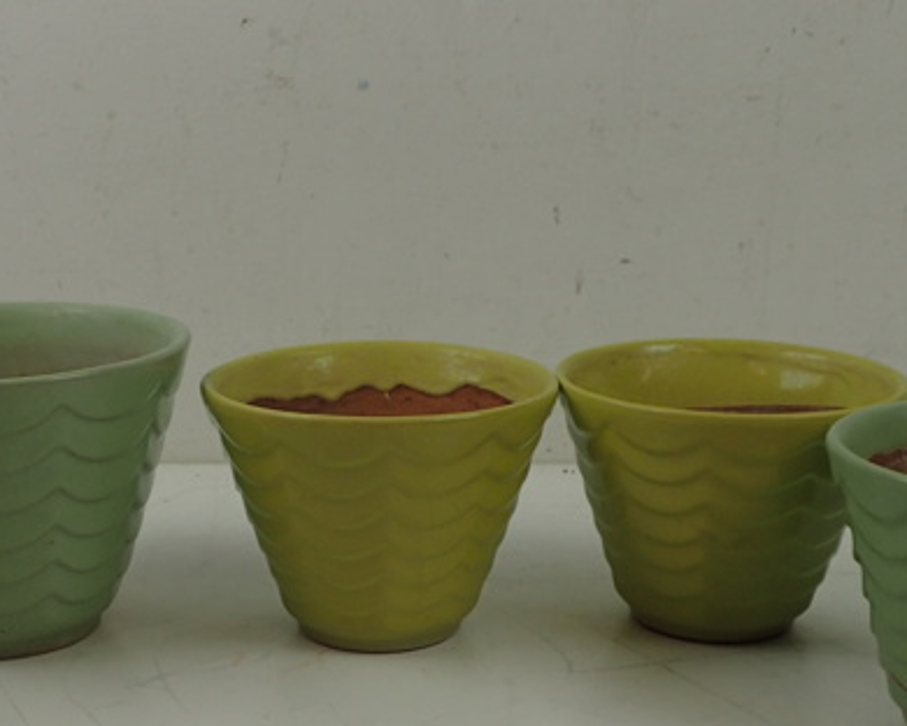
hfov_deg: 31.3
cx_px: 351
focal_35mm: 60
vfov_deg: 24.9
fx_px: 1611
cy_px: 605
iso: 100
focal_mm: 5.5
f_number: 3.2
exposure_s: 1/80
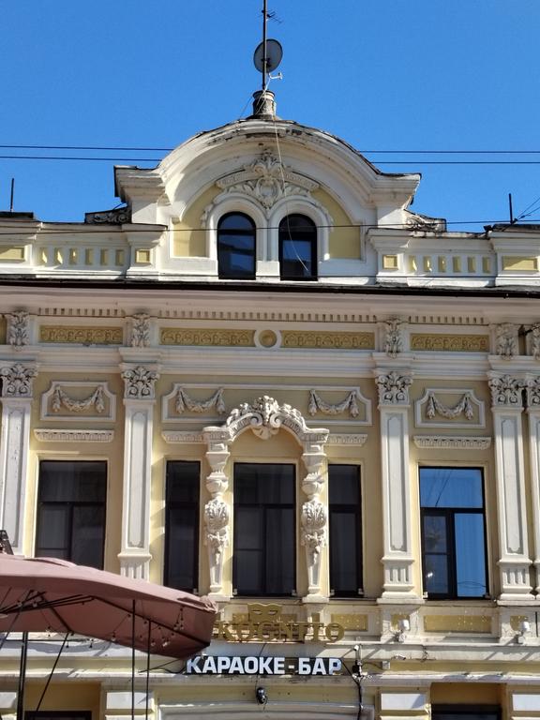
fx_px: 1456
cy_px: 360
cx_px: 270
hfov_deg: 21.0
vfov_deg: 27.8
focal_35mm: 70
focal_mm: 5.52
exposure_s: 1/2000
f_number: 1.9
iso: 472
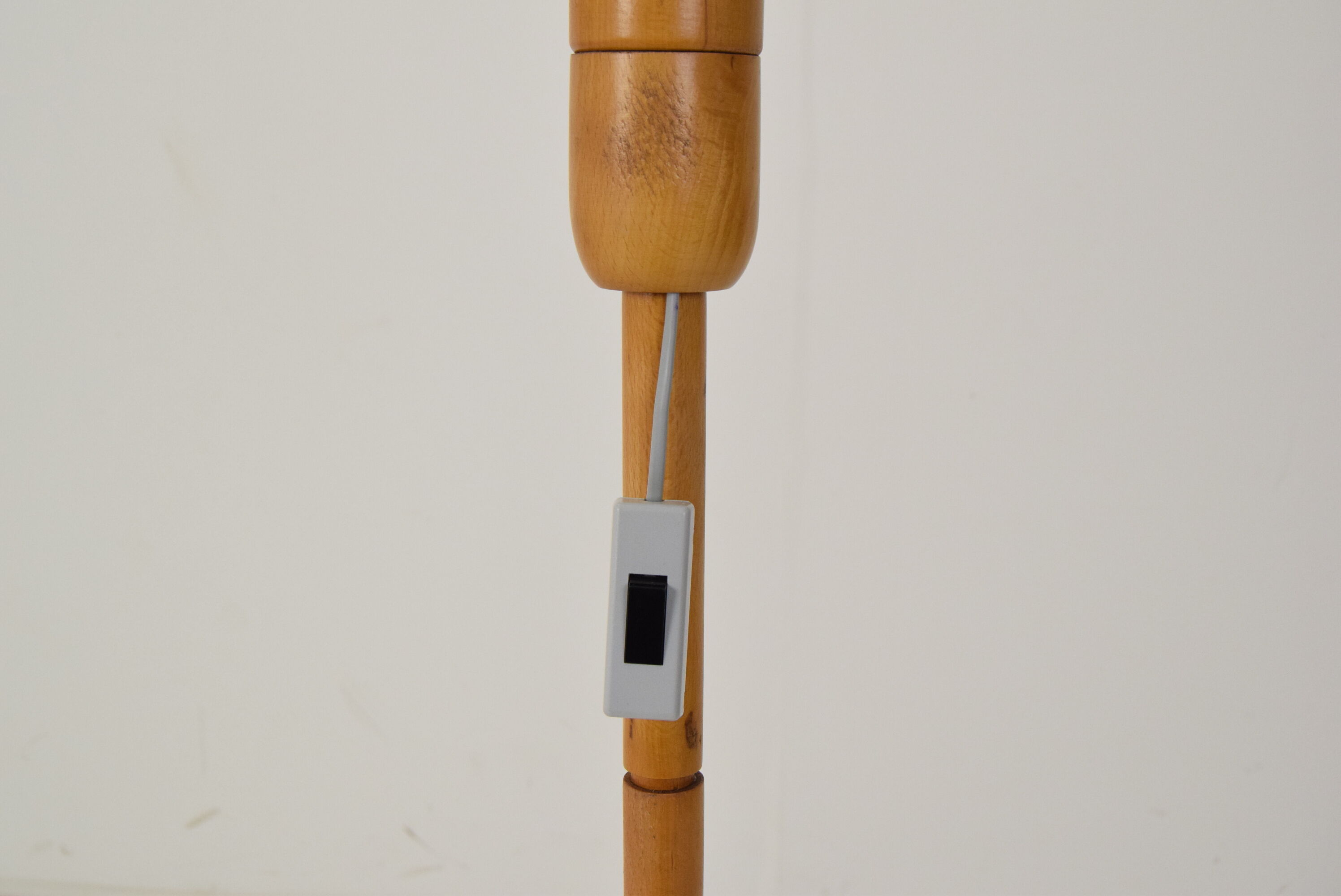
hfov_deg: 46.4
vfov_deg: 31.9
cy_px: 448
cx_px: 670
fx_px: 1566
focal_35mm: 42
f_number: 8
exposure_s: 1/250
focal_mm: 28
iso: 1600
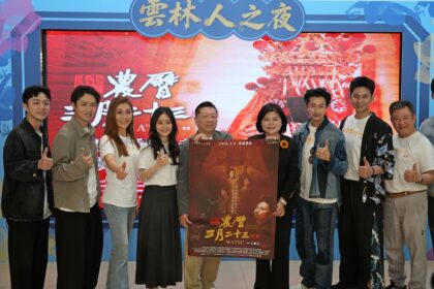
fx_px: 518
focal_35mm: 43
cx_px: 217
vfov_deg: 31.2
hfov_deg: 45.4
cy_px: 144
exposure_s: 1/60
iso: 800
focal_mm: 43
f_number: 4
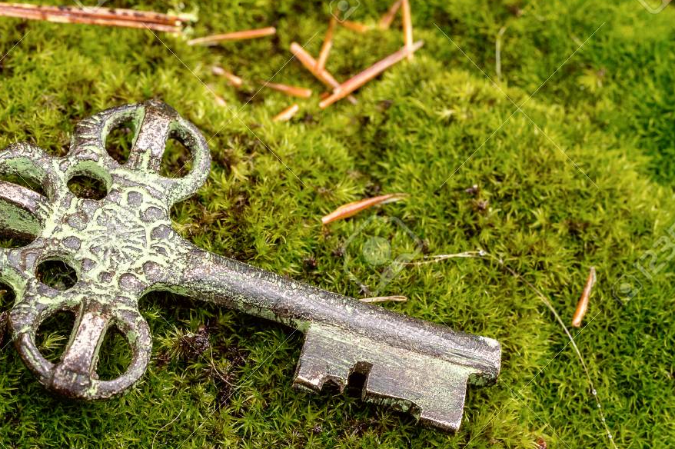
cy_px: 223
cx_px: 234
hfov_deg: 27.2
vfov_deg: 18.4
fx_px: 1386
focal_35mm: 74
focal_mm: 50
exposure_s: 1/1.67
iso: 100
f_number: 13
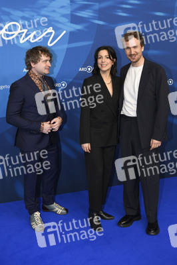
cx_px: 88
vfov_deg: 50.7
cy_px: 132
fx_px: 281
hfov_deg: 35.0
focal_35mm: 38
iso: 800
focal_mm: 38
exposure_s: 1/250
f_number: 5
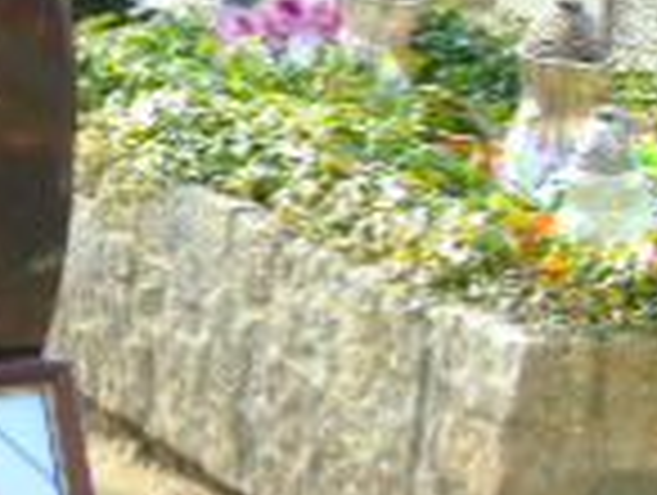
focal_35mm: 201
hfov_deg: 9.2
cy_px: 180
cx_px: -684
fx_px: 3821
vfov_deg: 7.4
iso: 80
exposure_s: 1/50
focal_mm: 8.2
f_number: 4.1
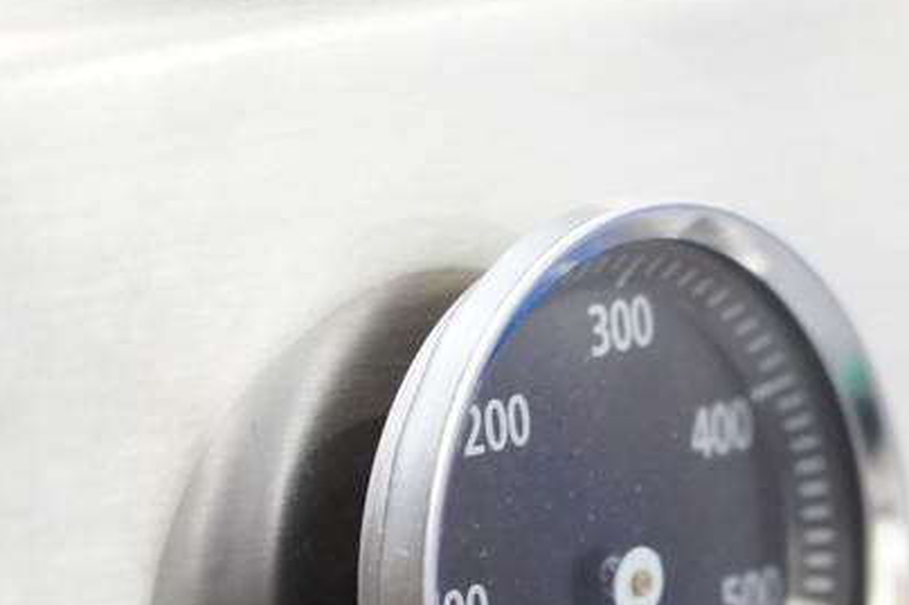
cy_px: 476
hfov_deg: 6.2
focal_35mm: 333
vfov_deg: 4.1
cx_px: 605
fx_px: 8404
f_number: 4
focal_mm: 105
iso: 4000
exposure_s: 1/125
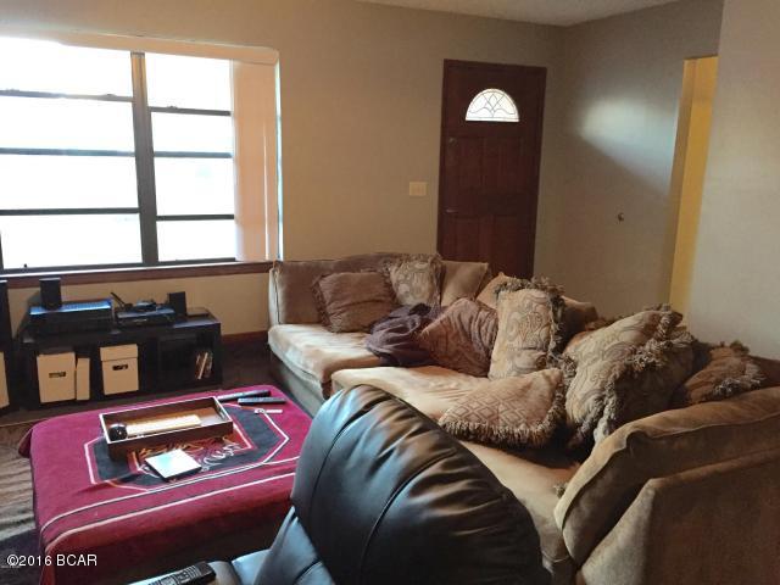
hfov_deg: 61.7
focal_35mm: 29
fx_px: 653
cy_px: 292
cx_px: 390
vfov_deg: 48.2
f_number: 2.2
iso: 250
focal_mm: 4.15
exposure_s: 1/20
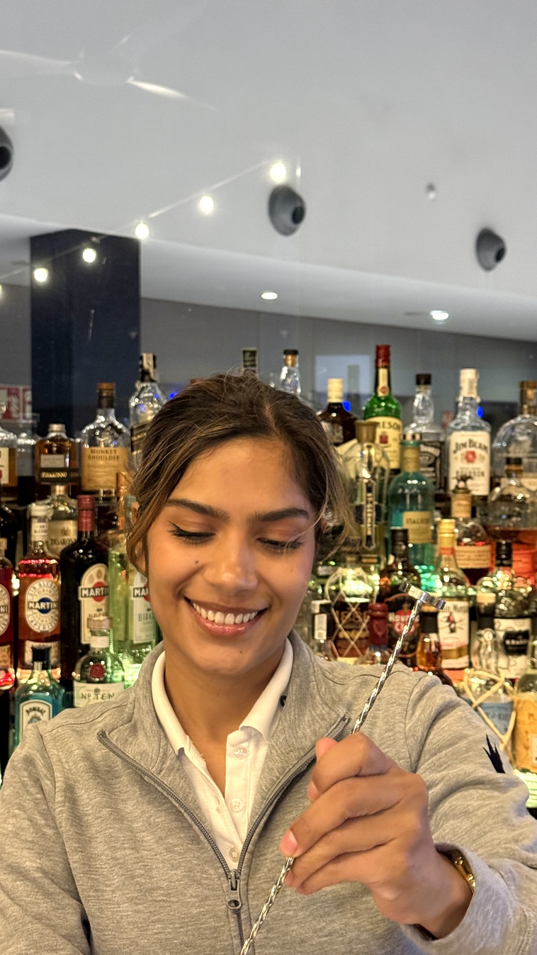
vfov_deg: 39.2
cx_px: 217
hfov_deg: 22.6
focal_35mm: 53
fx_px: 1341
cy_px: 480
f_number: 1.78
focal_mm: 6.76
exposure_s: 1/37
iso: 500
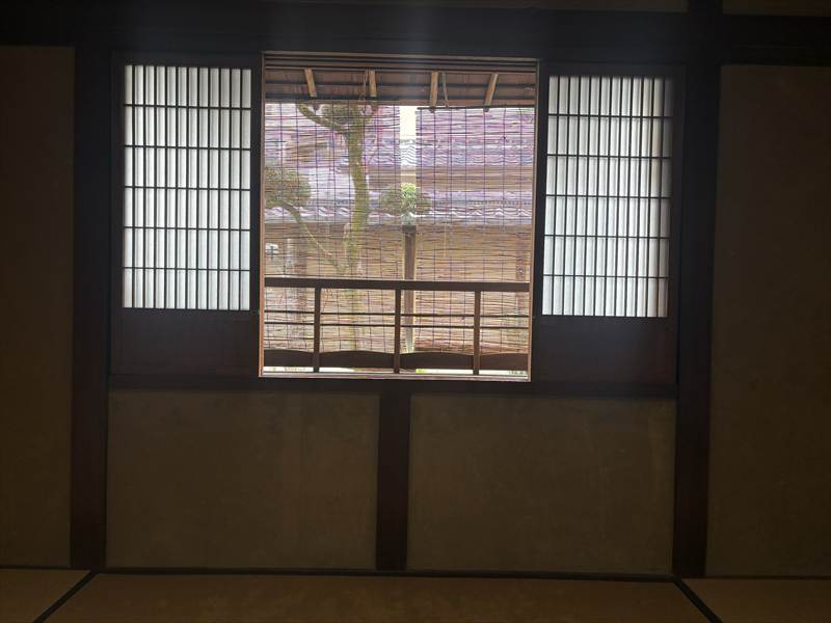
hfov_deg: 67.3
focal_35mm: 26
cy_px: 312
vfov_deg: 53.1
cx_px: 416
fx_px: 624
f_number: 1.6
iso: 80
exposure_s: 1/120
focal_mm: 5.96
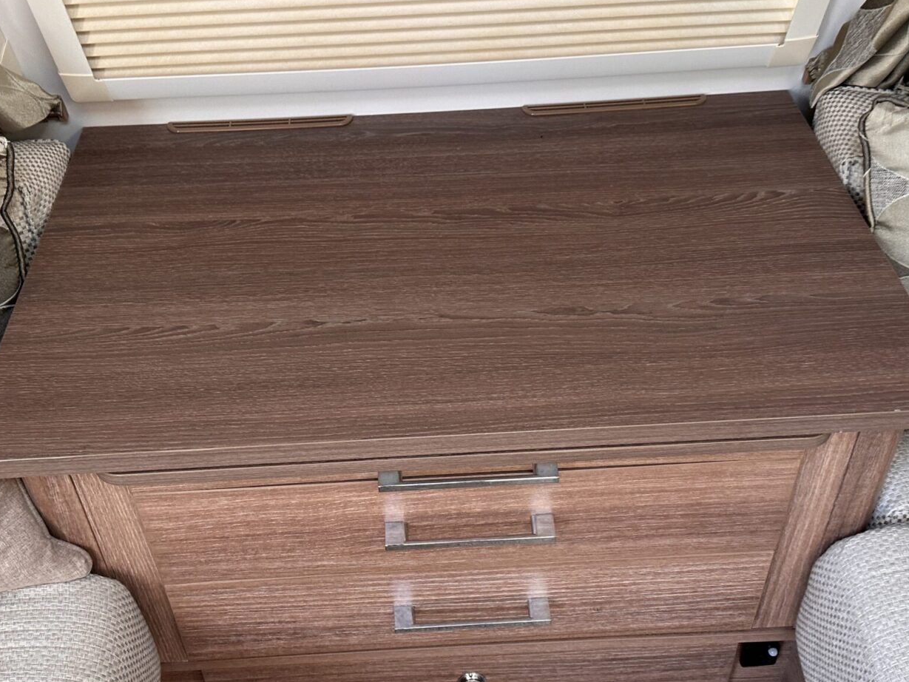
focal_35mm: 40
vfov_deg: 35.9
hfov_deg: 46.8
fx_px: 1050
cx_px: 430
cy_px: 394
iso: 160
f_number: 1.78
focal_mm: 6.86
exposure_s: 1/121
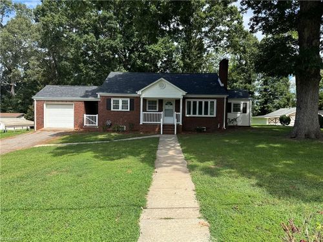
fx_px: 224
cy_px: 121
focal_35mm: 24
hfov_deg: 71.6
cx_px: 162
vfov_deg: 56.8
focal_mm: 6.76
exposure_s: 1/1923
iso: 80
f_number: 1.78
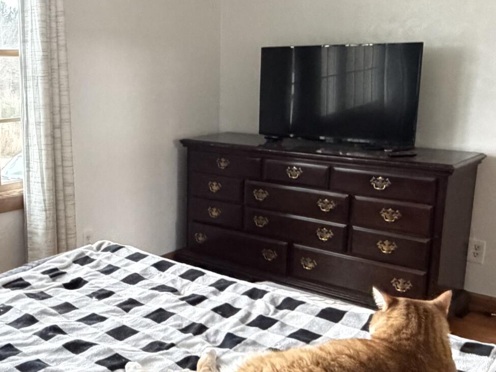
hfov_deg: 42.0
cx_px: 104
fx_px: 616
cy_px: 193
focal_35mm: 43
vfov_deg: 33.6
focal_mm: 2.22
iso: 1250
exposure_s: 1/60
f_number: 2.2
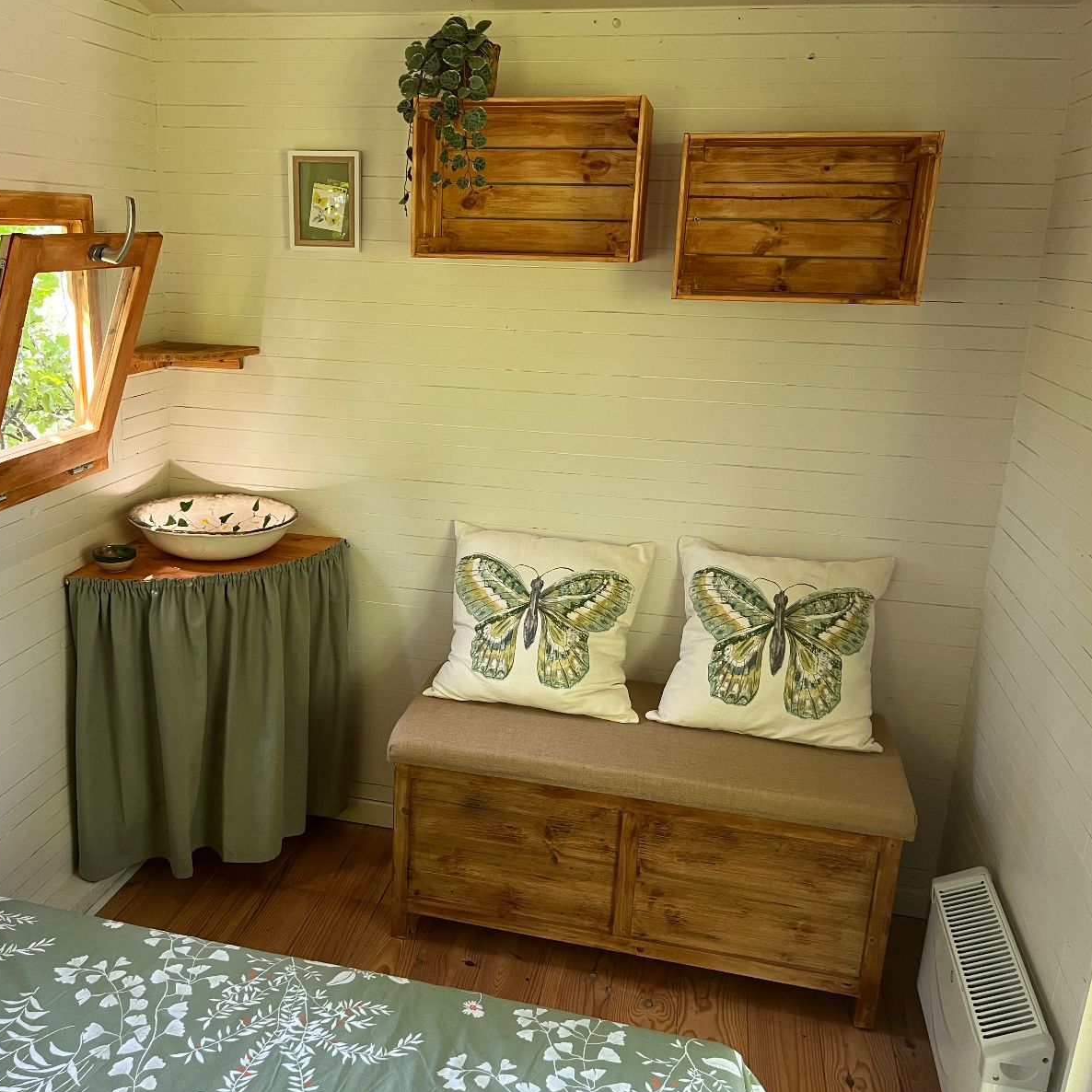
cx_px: 413
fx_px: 1106
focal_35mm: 31
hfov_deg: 52.0
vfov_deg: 52.5
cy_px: 550
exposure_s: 1/78
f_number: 1.6
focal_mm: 5.1
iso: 125
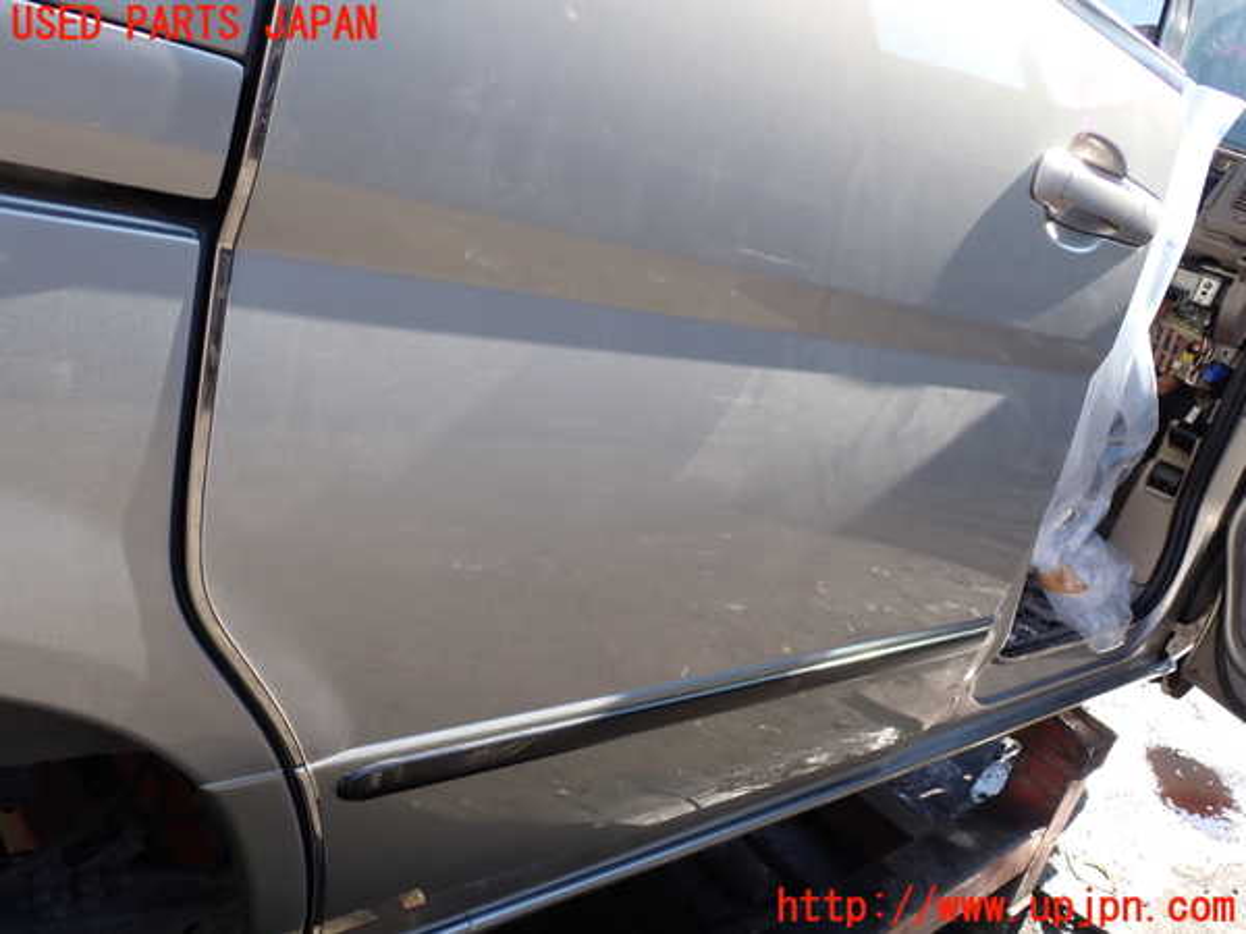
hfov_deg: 60.0
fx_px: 1080
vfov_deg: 46.8
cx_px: 623
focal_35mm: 30
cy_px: 467
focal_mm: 5.4
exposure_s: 1/250
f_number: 3.2
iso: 100
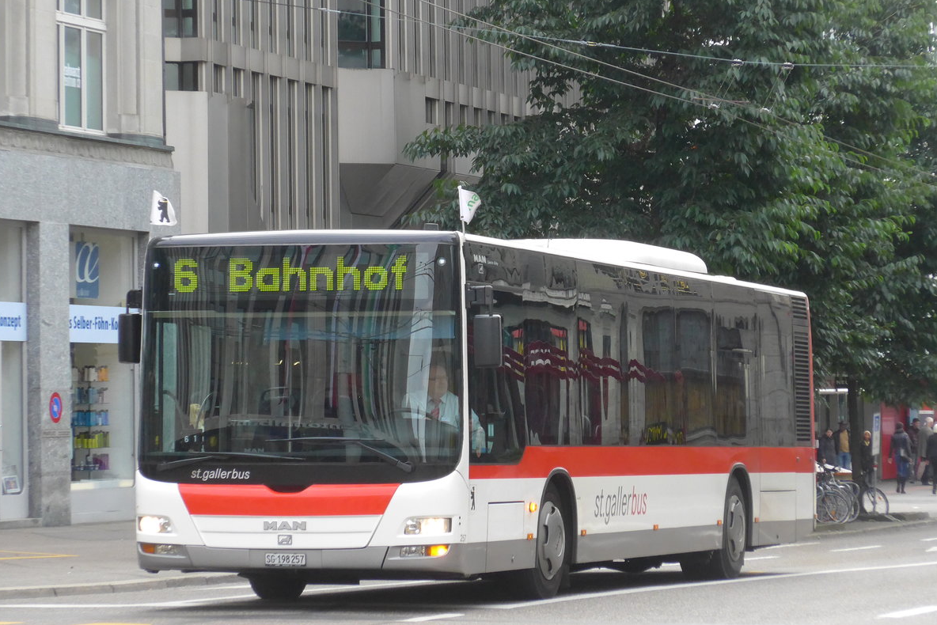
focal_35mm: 157
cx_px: 466
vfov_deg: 8.7
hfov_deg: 13.1
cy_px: 277
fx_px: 4087
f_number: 5.5
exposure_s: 1/400
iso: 500
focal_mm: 28.9
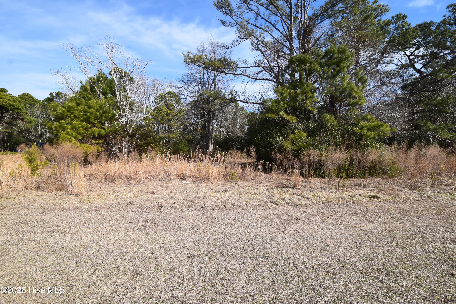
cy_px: 152
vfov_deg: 77.3
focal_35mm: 15
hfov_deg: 100.4
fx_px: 190
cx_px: 228
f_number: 11
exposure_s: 1/400
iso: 400
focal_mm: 10
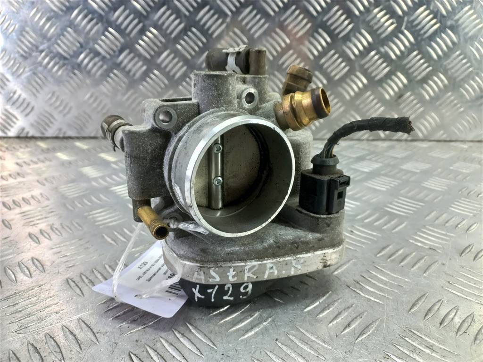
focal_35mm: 25
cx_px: 242
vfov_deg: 54.9
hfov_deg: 69.4
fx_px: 349
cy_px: 181
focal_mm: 4.6
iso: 100
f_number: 1.8
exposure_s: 1/50
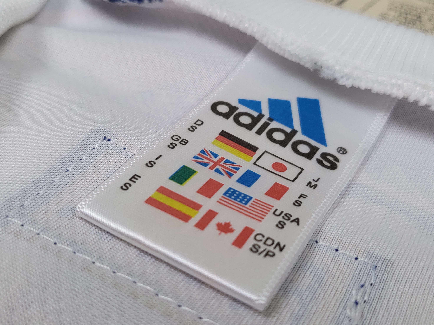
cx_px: 217
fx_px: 326
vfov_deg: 53.1
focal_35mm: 26
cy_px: 162
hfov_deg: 67.3
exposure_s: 1/100
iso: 160
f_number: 1.8
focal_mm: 4.25
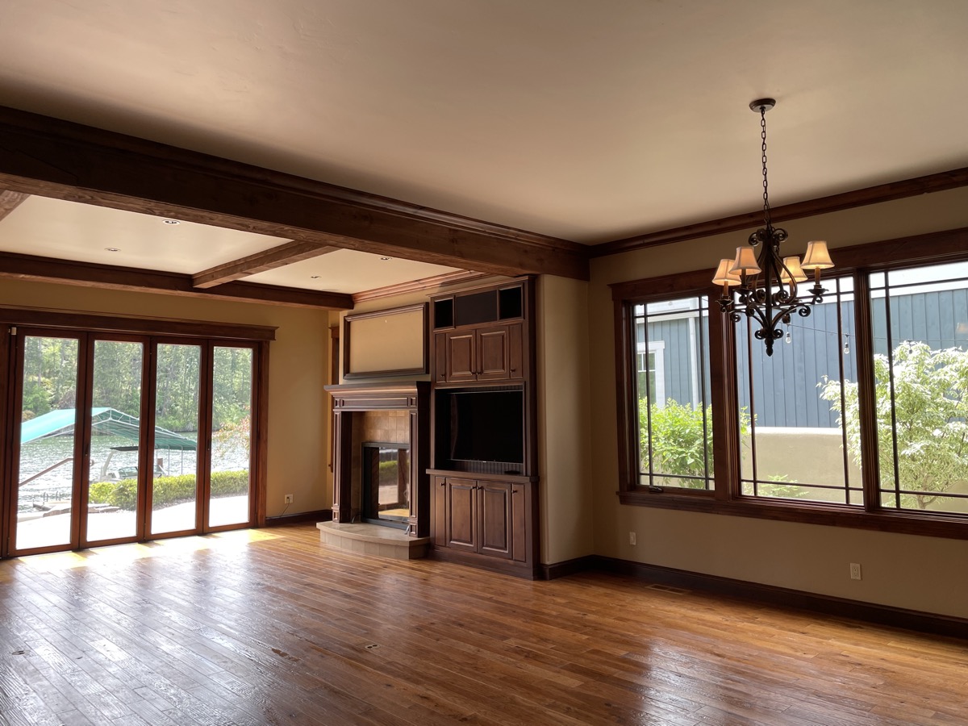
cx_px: 484
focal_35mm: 26
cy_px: 363
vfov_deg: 53.1
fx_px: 727
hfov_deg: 67.3
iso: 32
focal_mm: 4.2
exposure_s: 1/120
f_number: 1.6
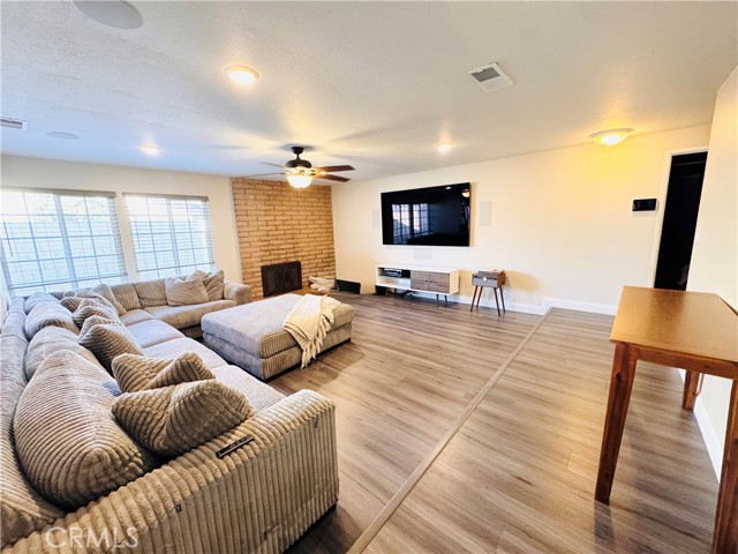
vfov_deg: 85.7
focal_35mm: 14
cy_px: 277
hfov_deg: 102.1
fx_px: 298
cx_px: 369
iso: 400
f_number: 2.2
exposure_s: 1/60
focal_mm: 2.22
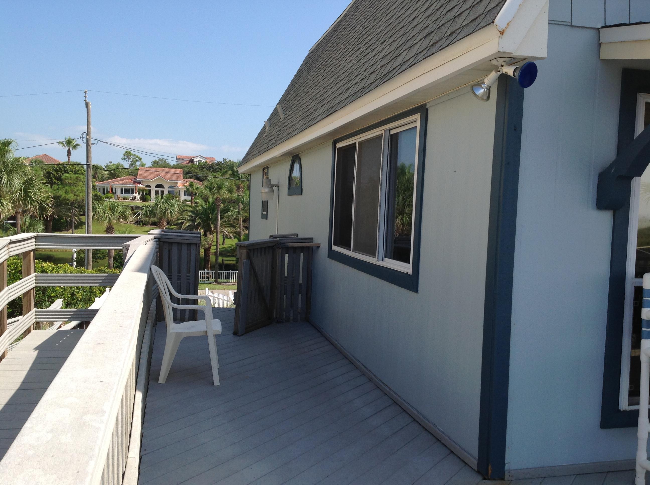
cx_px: 325
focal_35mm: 35
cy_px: 242
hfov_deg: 52.7
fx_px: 656
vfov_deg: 40.6
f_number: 2.4
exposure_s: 1/1592
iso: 50
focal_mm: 4.28
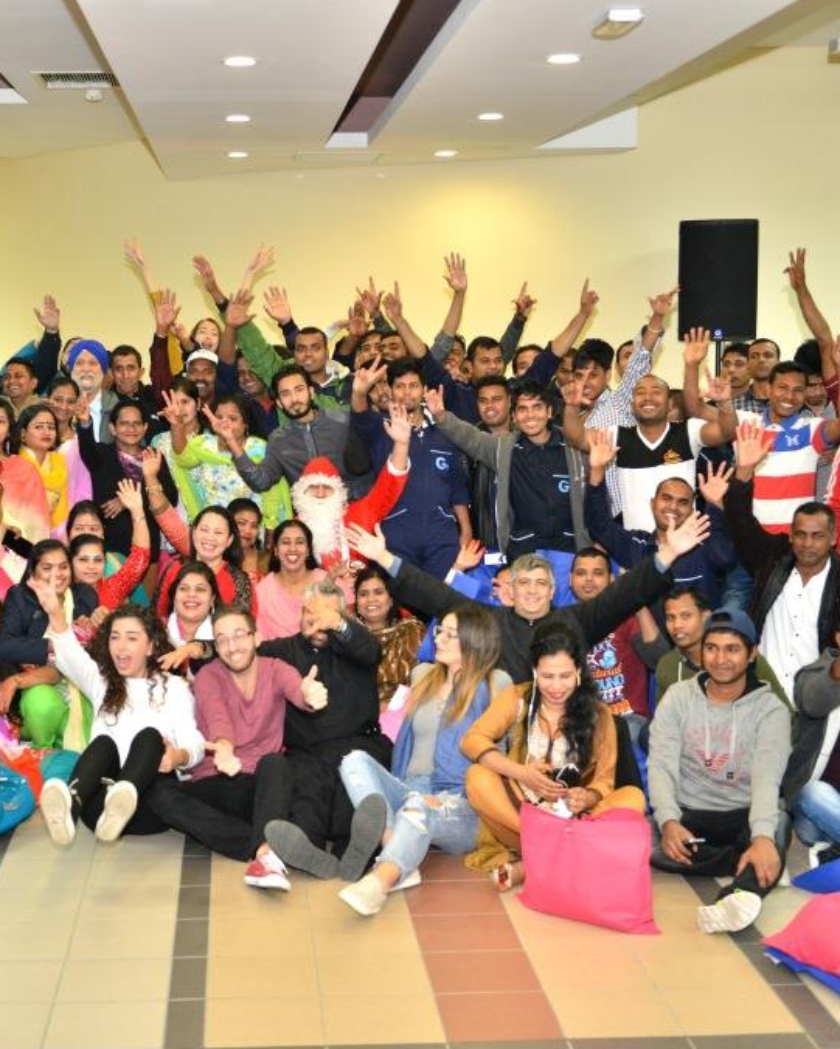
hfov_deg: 28.0
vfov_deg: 34.7
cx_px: 293
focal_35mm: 54
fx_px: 1678
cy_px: 524
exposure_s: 1/100
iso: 1250
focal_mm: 38
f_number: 2.8
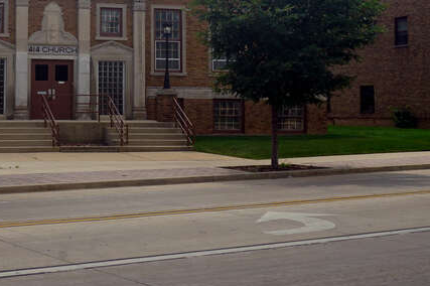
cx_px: 43
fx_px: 906
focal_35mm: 76
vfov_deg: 17.7
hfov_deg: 25.8
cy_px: 43
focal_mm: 27
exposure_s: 1/125
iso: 100
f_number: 11
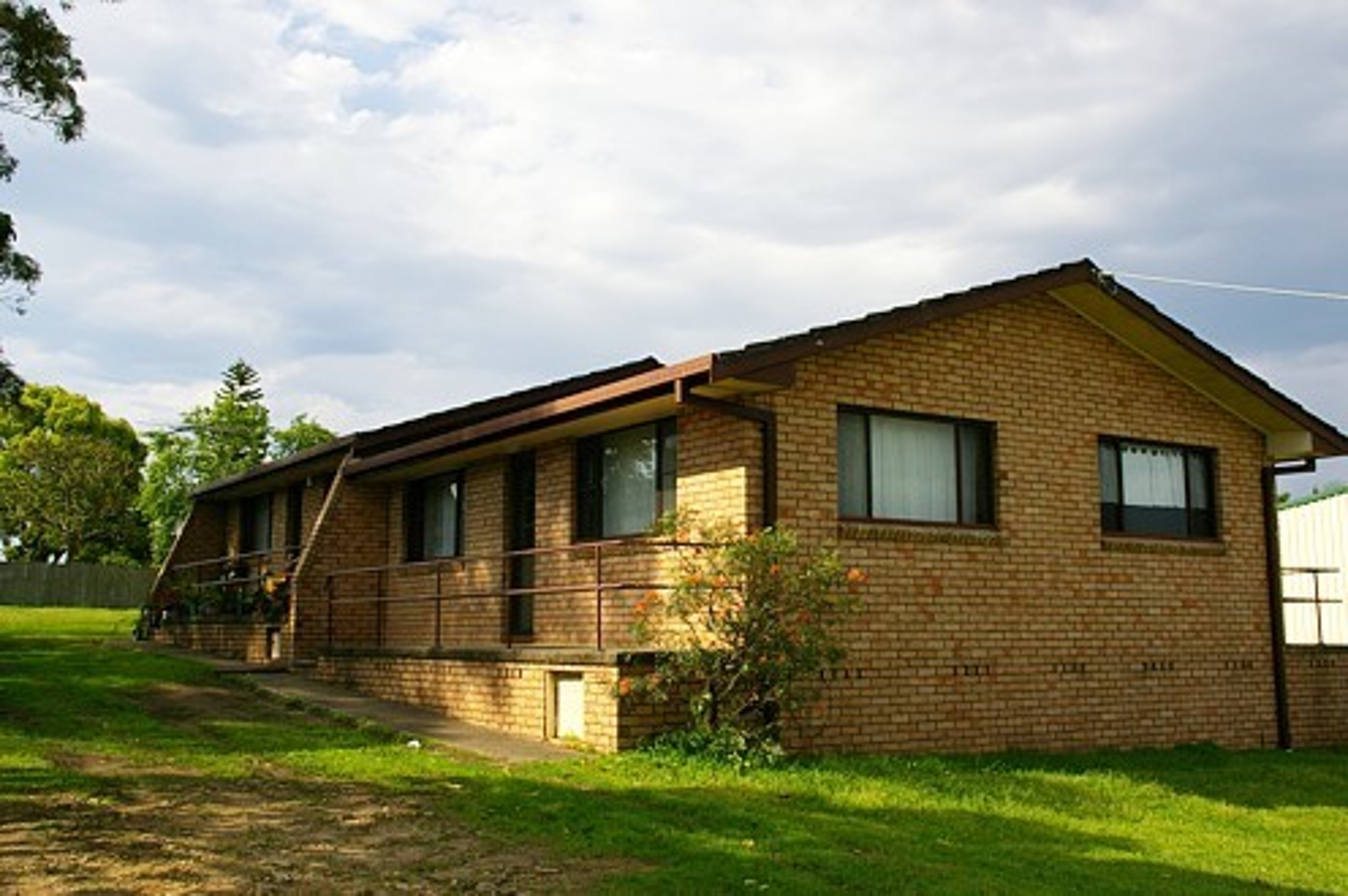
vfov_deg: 38.3
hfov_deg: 55.1
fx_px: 1291
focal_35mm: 34
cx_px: 674
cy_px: 448
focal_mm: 23
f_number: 11
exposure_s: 1/250
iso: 200
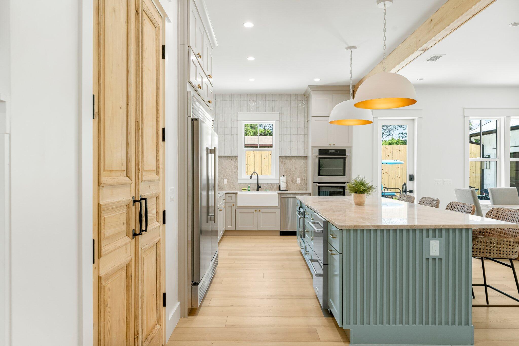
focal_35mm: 24
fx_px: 346
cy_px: 173
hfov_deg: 73.7
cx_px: 260
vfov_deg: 53.1
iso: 640
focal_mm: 24
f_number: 8
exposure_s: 1/50
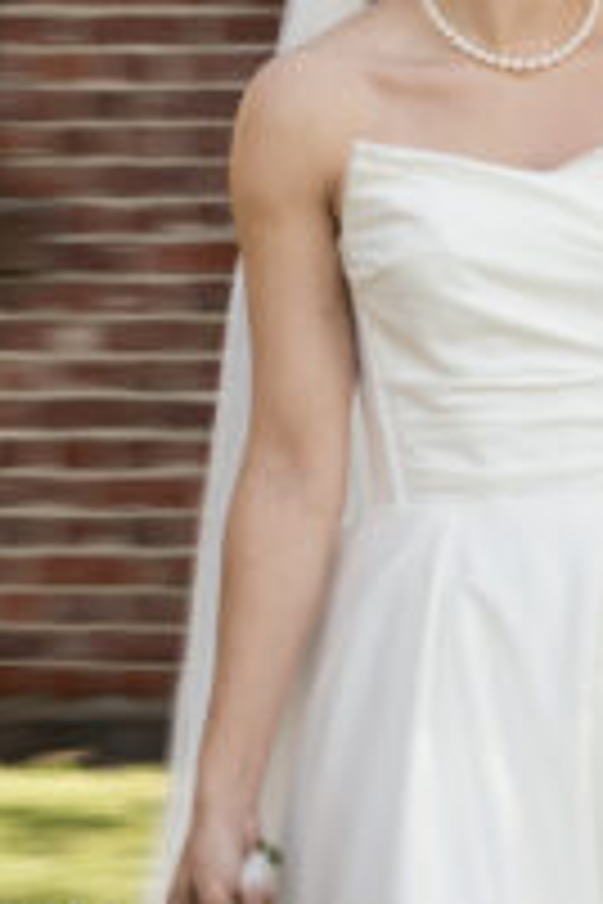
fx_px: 5251
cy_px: -72
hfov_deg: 6.5
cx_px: 630
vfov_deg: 9.7
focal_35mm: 209
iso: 100
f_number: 13
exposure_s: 1/13
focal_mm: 35
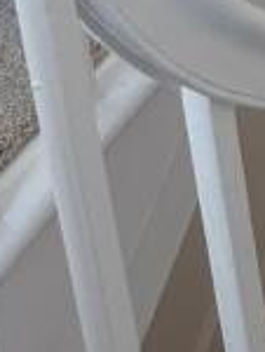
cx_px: 889
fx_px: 1802
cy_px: -803
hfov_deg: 7.2
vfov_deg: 8.6
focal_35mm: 177
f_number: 1.6
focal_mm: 5.96
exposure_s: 1/166
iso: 40
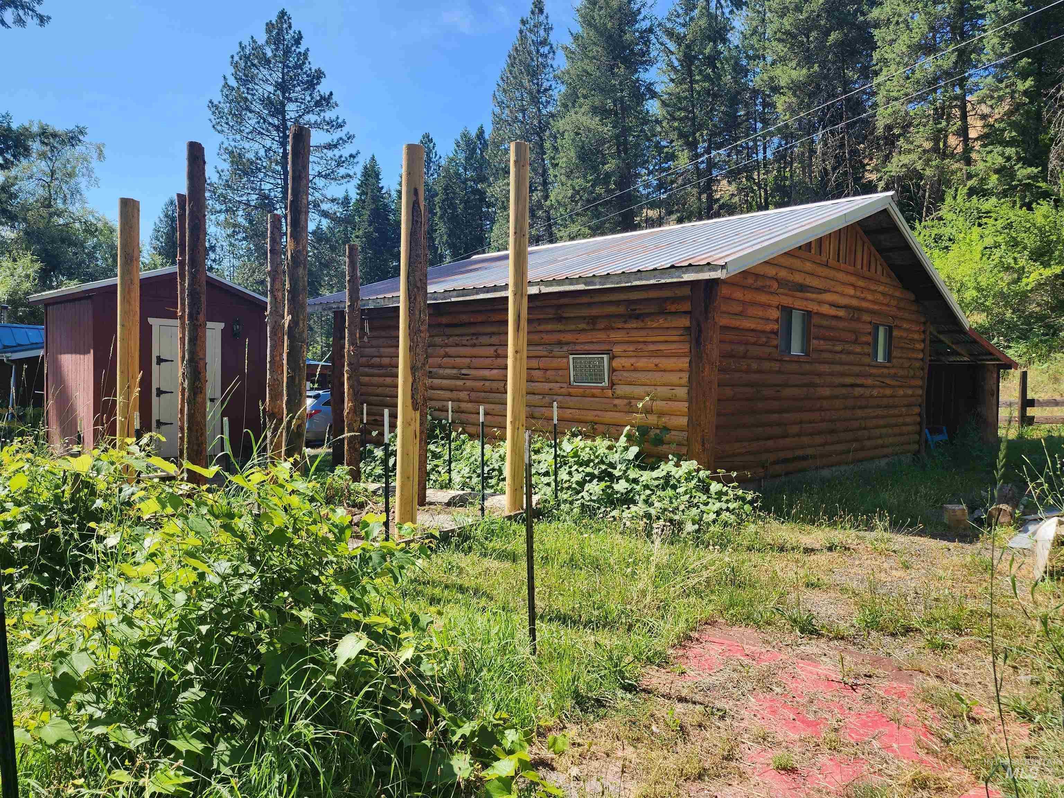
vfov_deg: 58.9
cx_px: 532
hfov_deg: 73.9
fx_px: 707
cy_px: 399
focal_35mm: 23
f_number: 1.8
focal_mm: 6.4
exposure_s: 1/560
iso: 12
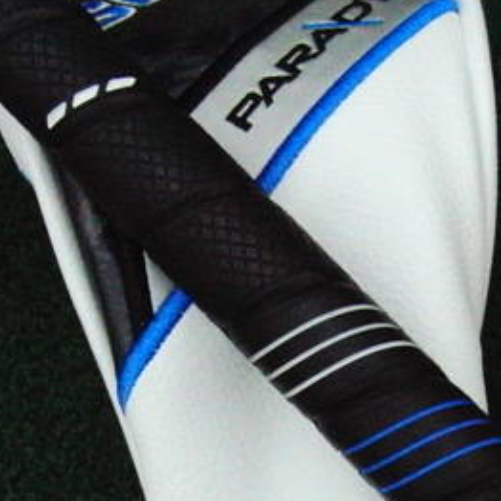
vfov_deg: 21.3
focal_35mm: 80
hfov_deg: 21.5
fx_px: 1310
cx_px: 369
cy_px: 432
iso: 3200
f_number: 3.6
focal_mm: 6.42
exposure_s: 1/800
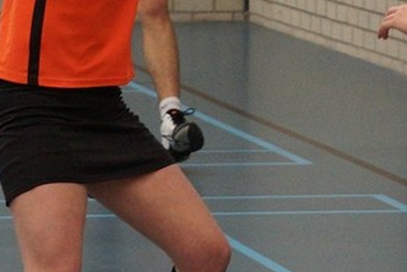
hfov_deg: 8.5
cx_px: 189
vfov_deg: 5.7
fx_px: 2726
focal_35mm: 241
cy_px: 38
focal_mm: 50
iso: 1000
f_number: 3.5
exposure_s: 1/160
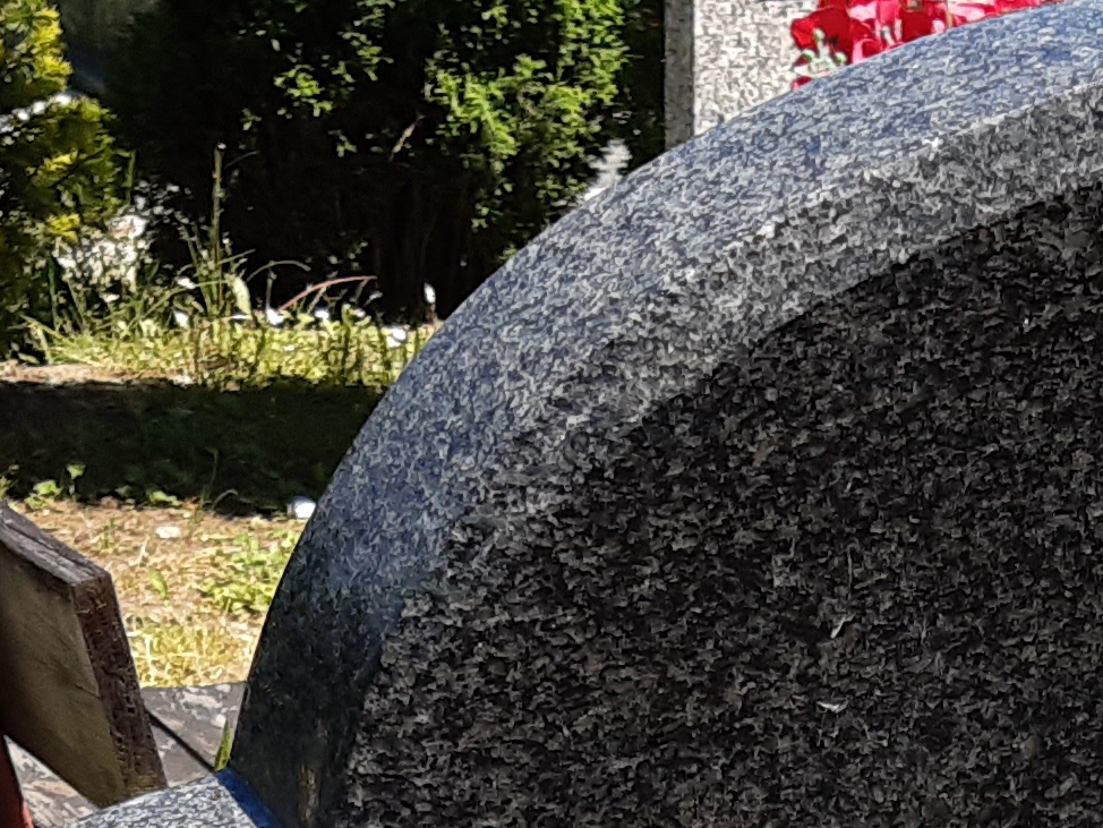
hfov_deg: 15.9
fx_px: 3920
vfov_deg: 10.8
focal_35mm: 123
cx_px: 930
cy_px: 1789
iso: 40
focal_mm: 3.92
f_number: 1.7
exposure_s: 1/1103
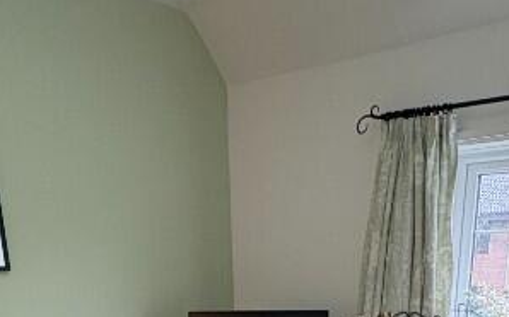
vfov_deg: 19.8
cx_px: 244
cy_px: 544
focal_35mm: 51
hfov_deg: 39.6
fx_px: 707
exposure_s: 1/100
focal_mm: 2.22
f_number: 2.2
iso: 250
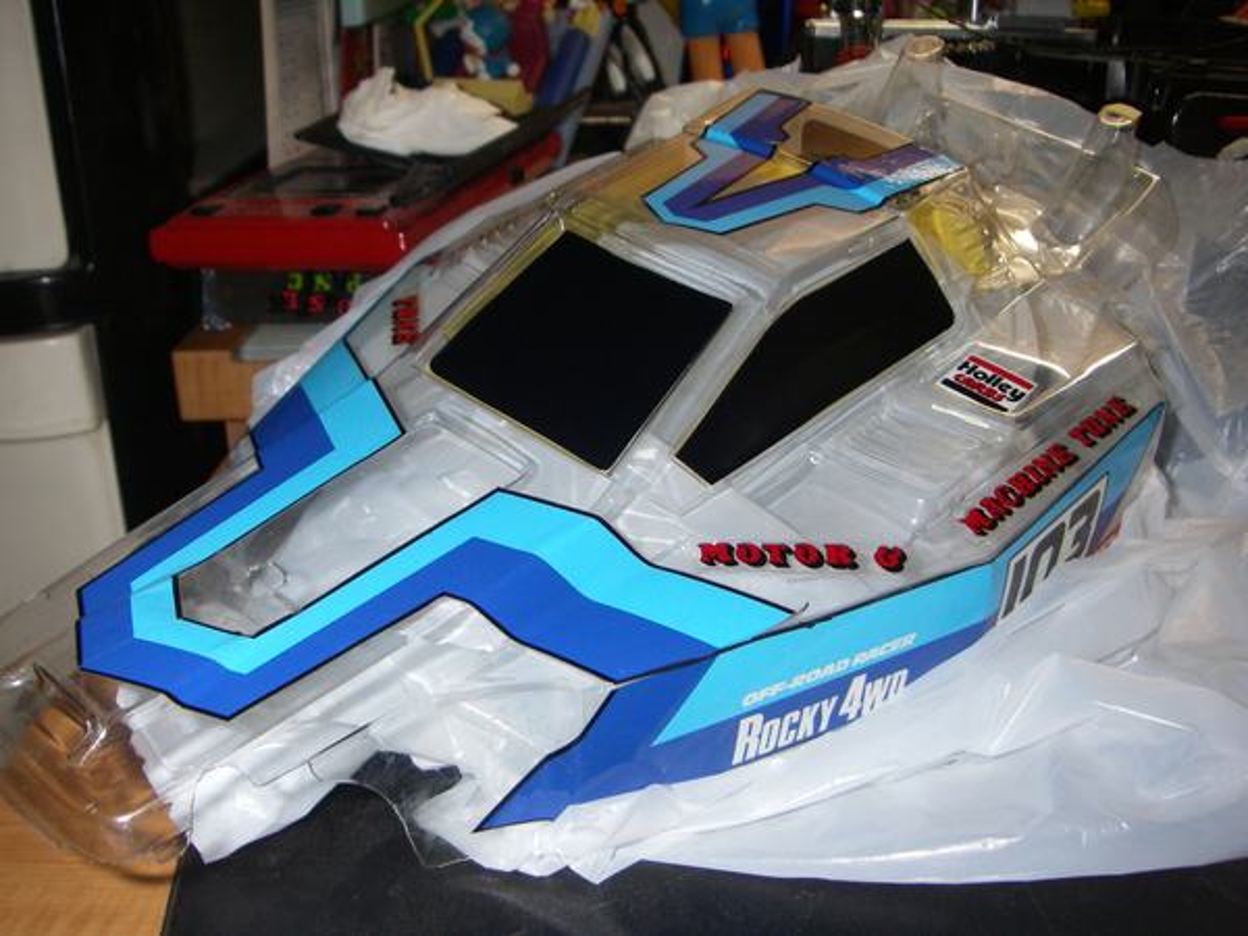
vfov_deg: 37.7
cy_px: 468
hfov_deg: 49.0
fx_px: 1370
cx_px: 624
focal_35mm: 38
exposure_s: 1/40
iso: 160
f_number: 3.3
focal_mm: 6.3
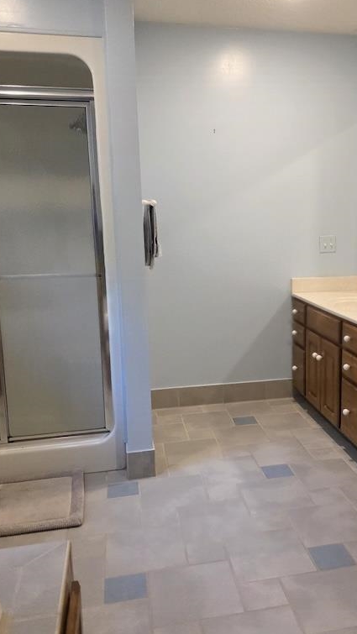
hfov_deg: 34.1
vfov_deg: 58.0
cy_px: 317
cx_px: 256
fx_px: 572
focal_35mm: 34
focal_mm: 6.3
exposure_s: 1/120
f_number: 1.7
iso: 640
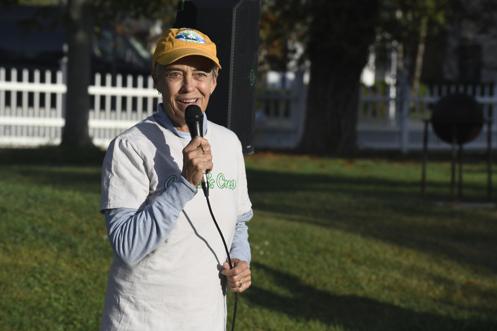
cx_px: 248
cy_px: 166
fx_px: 2692
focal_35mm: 195
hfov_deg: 10.5
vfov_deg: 7.0
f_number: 9
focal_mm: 130
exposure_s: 1/1250
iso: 400
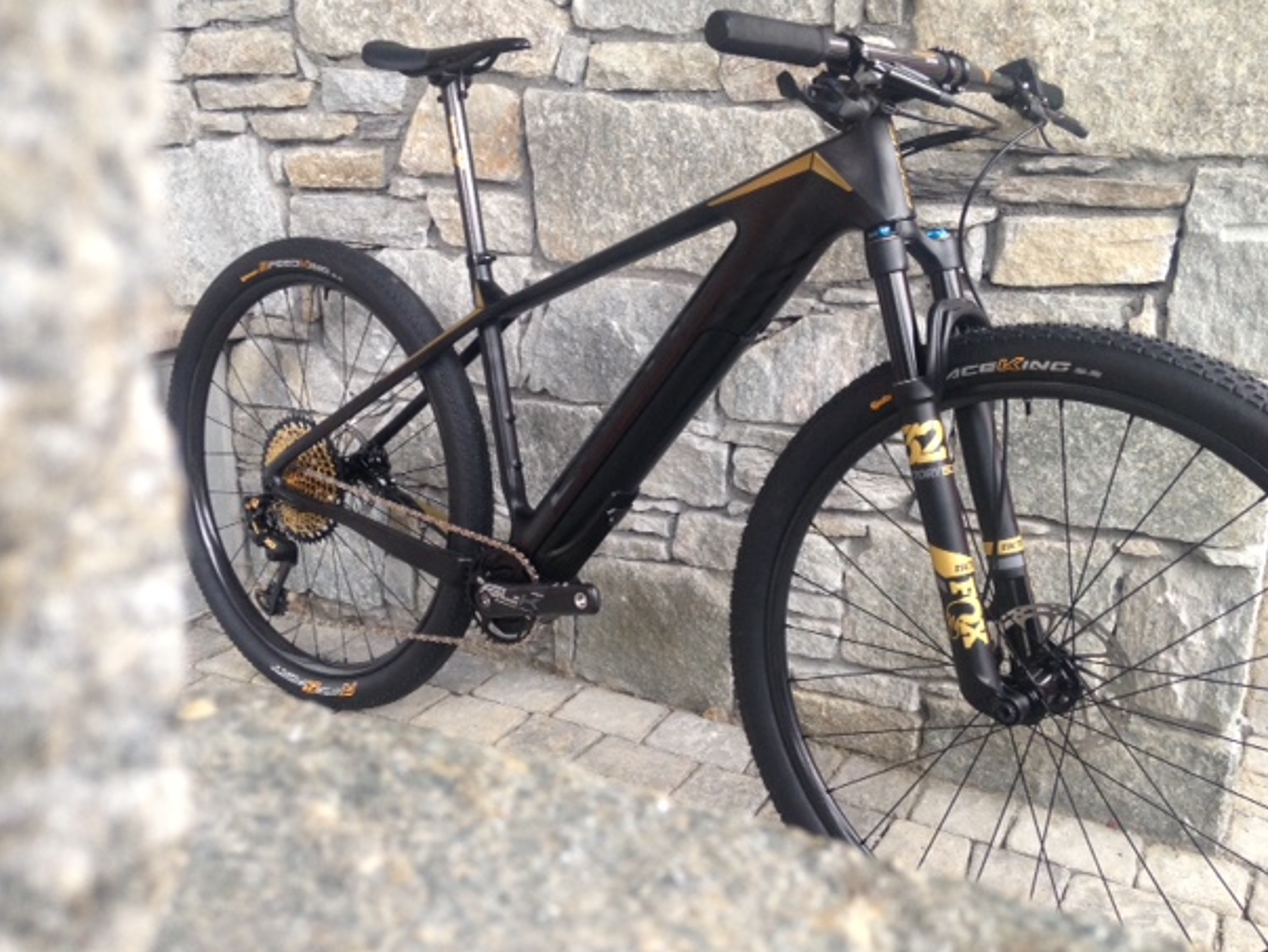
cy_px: 456
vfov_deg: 40.7
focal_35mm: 35
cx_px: 631
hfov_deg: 52.6
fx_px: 1283
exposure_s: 1/20
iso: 100
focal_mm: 4.12
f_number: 2.4
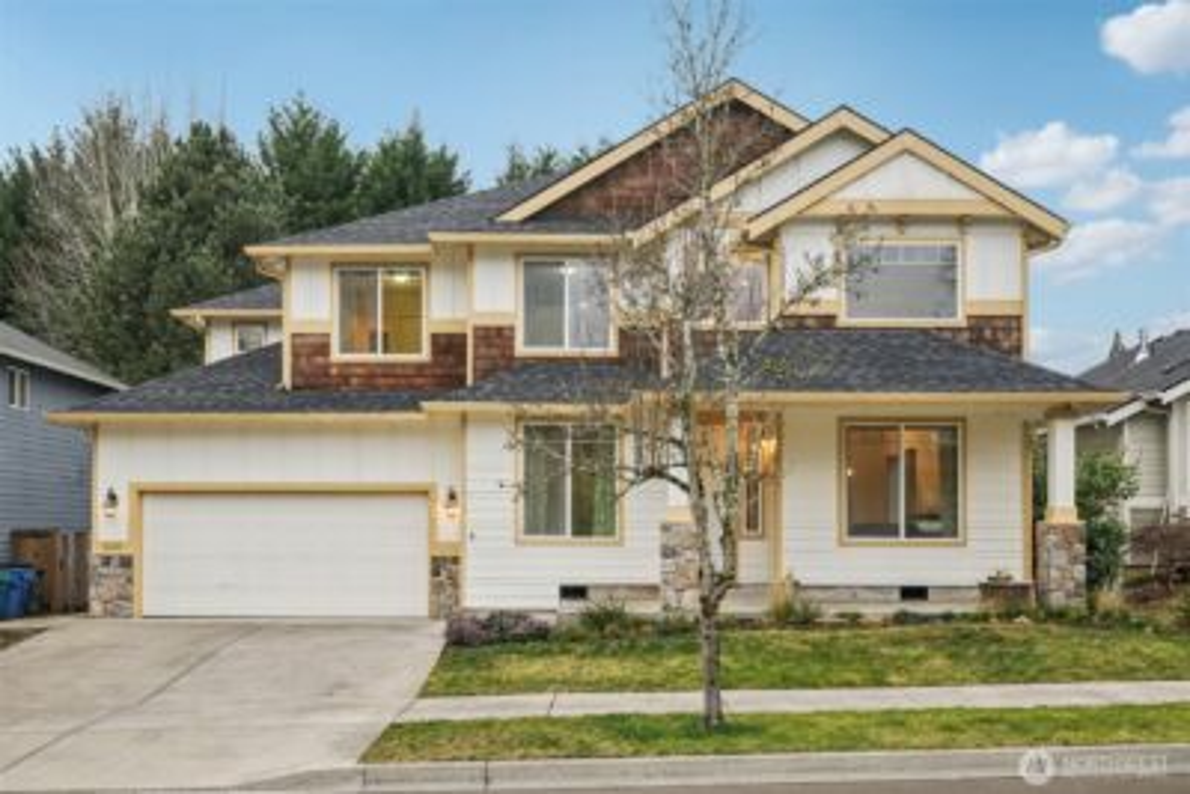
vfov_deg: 41.1
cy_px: 397
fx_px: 1058
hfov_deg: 58.7
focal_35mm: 32
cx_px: 595
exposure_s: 1/13
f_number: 8
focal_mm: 32
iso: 400
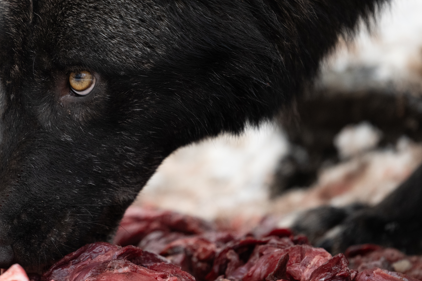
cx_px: 111
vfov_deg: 1.9
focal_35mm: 722
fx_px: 8462
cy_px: 63
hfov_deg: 2.9
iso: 1250
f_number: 3.2
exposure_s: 1/1600
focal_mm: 400
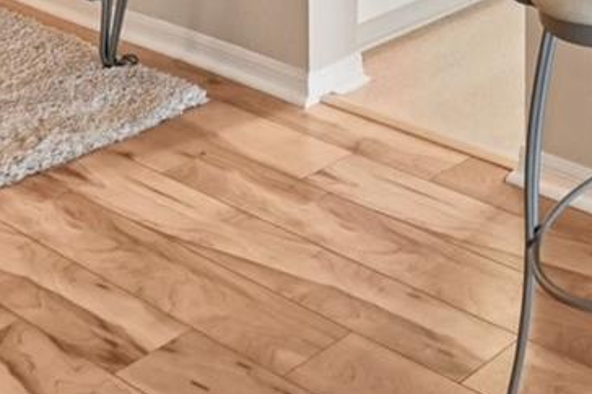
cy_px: -439
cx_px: 1065
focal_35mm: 66
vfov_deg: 15.5
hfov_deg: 20.9
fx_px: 1084
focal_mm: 15
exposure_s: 1/40
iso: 400
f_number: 8
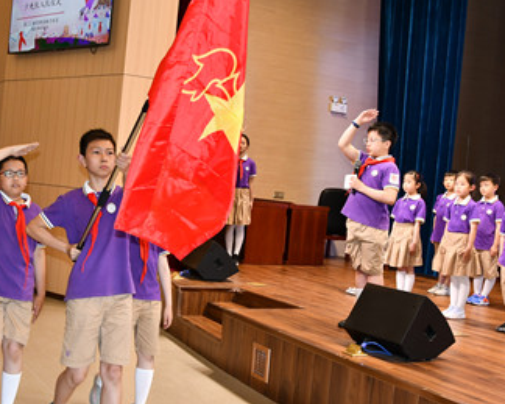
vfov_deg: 30.2
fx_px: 747
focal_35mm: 50
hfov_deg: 37.3
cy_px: 176
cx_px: 226
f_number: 3.5
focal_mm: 18
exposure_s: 1/125
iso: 360
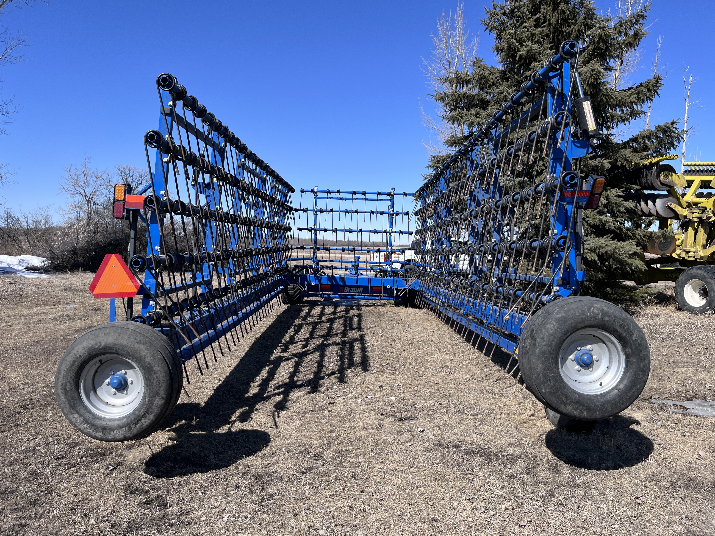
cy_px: 268
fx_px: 537
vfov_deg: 53.1
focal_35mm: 26
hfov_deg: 67.3
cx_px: 358
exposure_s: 1/3135
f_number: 1.6
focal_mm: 5.1
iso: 50
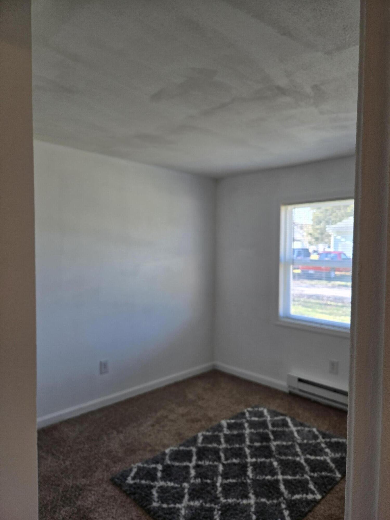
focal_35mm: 23
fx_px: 346
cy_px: 260
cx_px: 195
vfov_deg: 73.9
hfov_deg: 58.9
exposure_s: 1/120
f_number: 1.8
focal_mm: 5.4
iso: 64
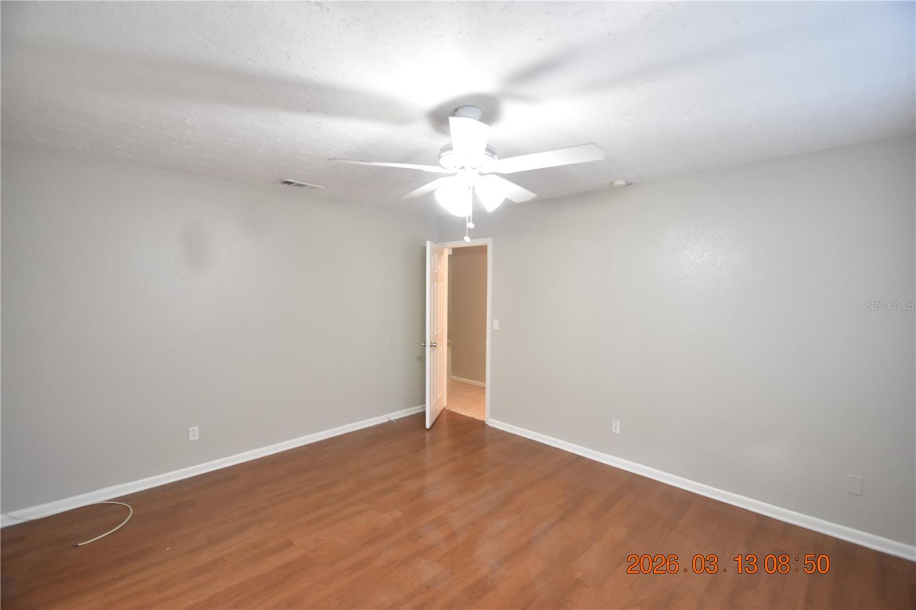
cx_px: 458
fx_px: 382
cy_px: 305
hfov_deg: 100.4
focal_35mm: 15
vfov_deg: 77.3
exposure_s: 1/20
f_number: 3.5
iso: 800
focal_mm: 10
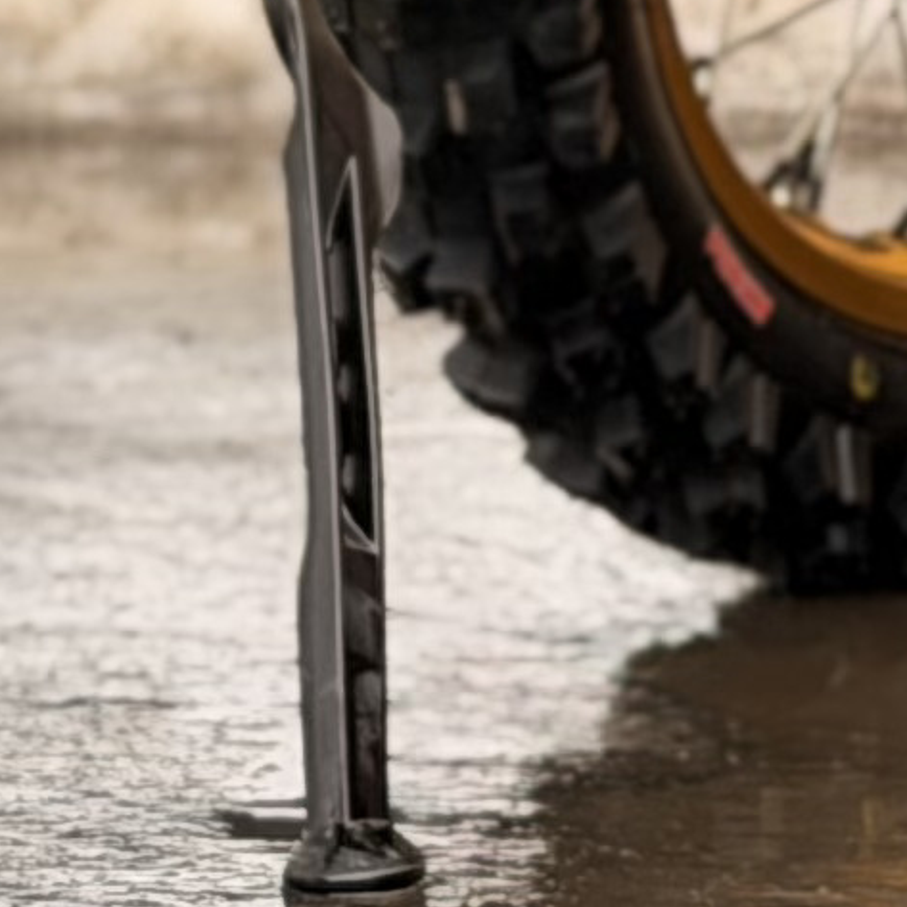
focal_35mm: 362
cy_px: -1317
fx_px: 10731
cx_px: -627
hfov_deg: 4.8
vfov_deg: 4.7
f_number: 1.78
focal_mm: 6.76
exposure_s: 1/178
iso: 64
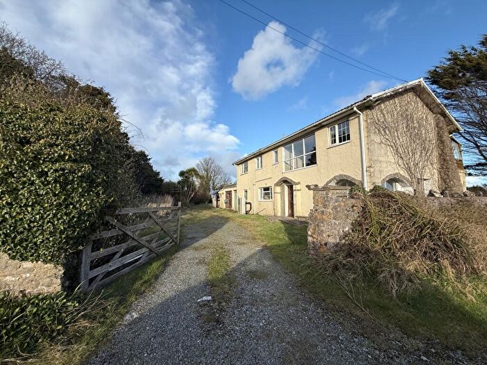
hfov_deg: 102.1
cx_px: 244
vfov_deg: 85.7
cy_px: 182
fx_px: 197
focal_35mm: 14
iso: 50
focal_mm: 2.22
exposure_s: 1/1033
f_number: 2.2
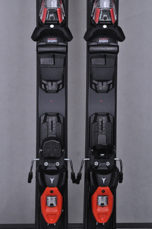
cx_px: 76
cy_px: 114
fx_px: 666
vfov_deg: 19.5
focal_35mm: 105
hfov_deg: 13.0
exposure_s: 1/125
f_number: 9.5
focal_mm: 70
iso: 3200
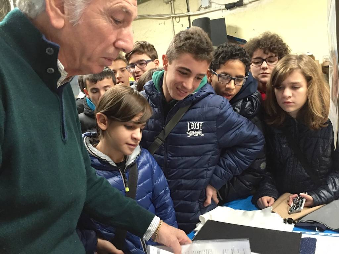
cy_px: 127
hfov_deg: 61.7
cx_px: 170
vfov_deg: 48.2
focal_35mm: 29
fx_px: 284
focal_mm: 4.15
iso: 250
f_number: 2.2
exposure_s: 1/25
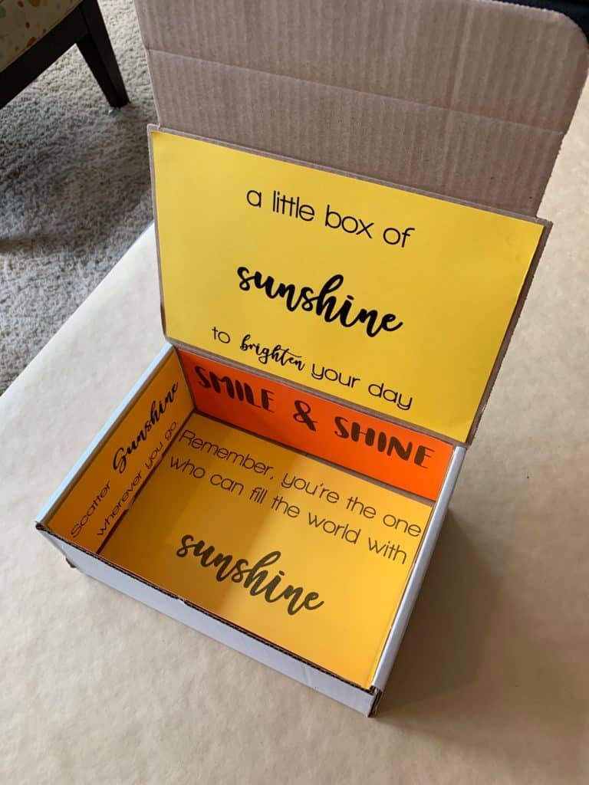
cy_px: 392
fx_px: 590
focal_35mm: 26
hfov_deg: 53.1
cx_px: 294
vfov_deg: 67.3
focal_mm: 4.25
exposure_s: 1/112
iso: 100
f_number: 1.8
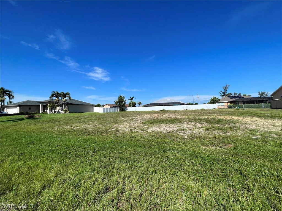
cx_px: 141
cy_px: 106
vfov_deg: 89.9
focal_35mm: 13
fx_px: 106
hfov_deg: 106.2
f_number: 1.8
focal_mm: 1.57
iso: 32
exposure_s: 1/2538
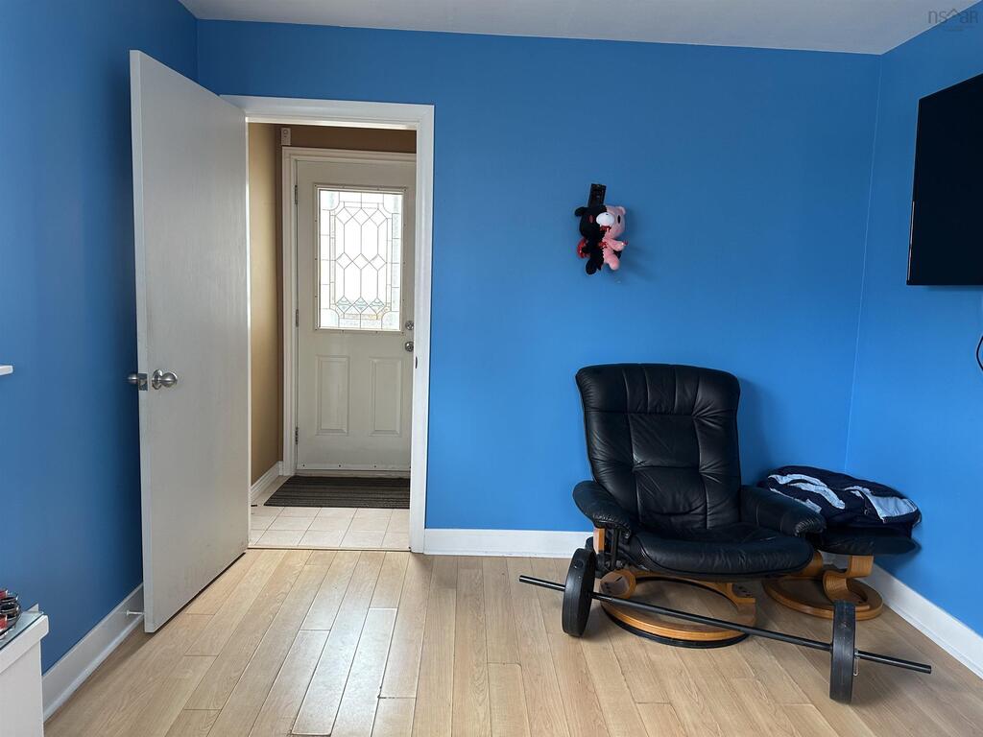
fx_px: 682
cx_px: 492
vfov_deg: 56.8
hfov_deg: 71.6
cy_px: 368
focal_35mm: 24
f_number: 1.78
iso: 125
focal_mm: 6.86
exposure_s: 1/60
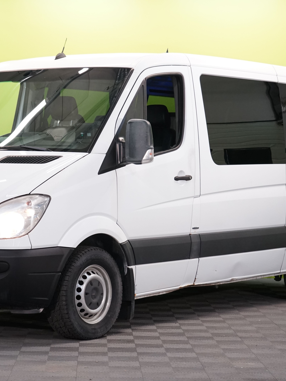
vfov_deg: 19.3
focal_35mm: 102
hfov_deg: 14.5
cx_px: 109
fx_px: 1124
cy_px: 189
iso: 2000
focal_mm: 70
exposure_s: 1/125
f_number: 5.6
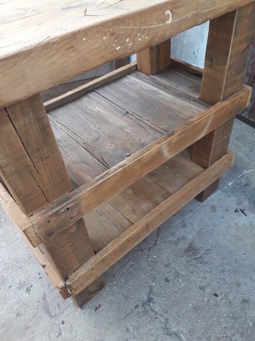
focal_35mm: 28
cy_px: 167
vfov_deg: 63.4
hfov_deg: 49.7
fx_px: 275
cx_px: 128
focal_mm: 3.6
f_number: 1.9
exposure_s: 1/50
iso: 125
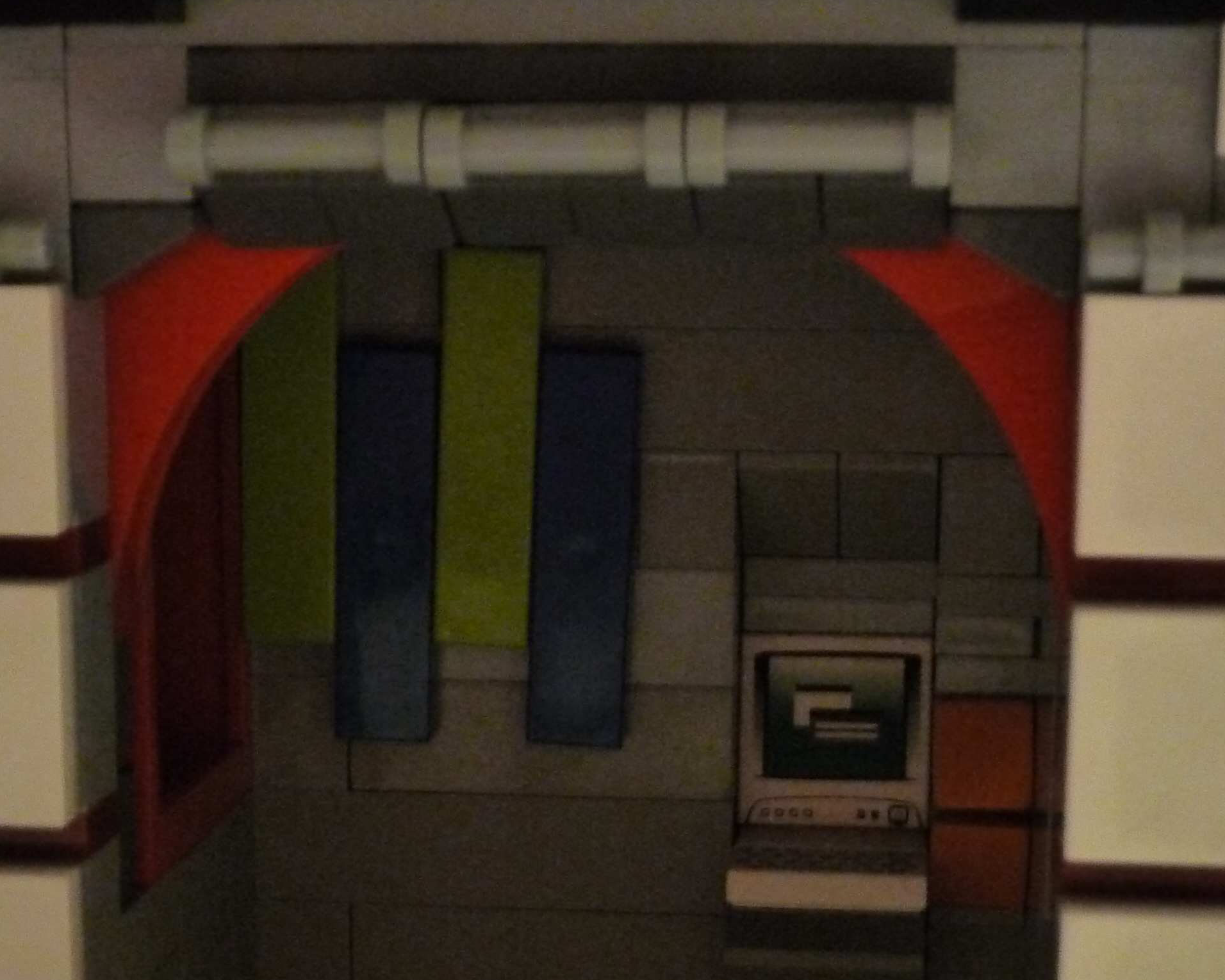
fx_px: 2900
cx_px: 573
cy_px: 697
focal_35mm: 80
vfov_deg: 19.1
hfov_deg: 23.8
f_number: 4.2
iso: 800
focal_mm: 8
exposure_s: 1/8
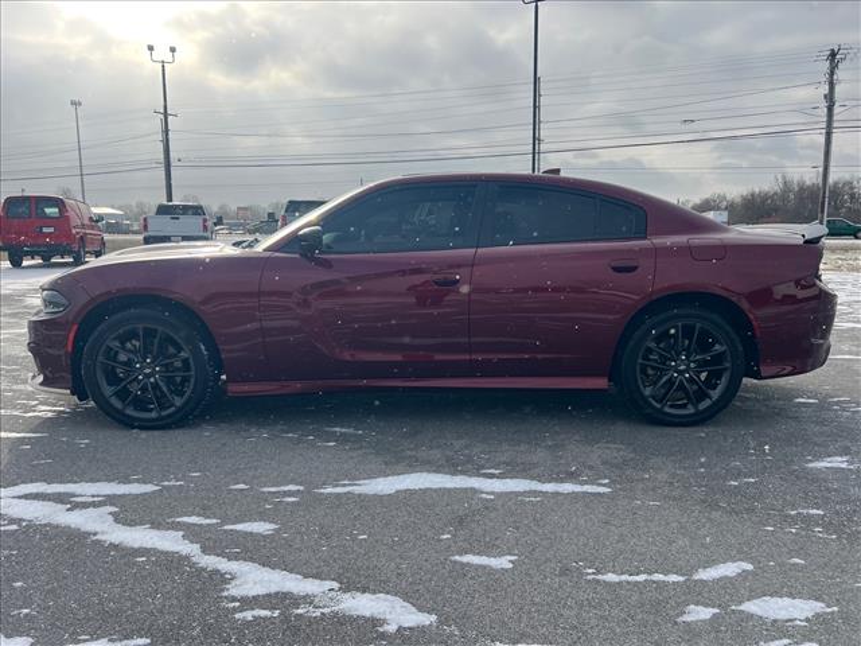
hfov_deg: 67.3
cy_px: 323
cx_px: 430
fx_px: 647
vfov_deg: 53.1
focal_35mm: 26
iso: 50
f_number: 1.5
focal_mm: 5.7
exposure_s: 1/3460
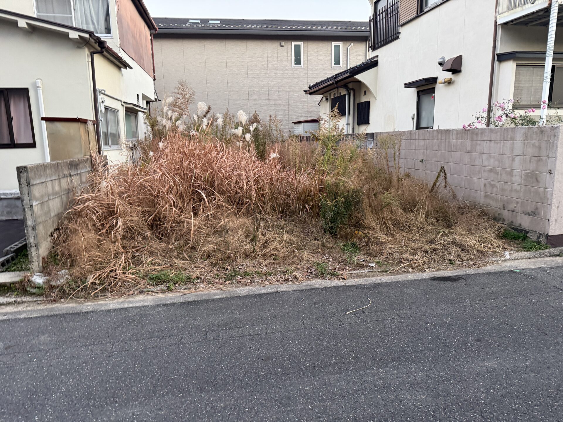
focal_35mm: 24
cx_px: 282
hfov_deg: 71.6
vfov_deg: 56.8
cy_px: 211
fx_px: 390
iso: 250
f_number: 1.78
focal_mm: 6.76
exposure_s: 1/60
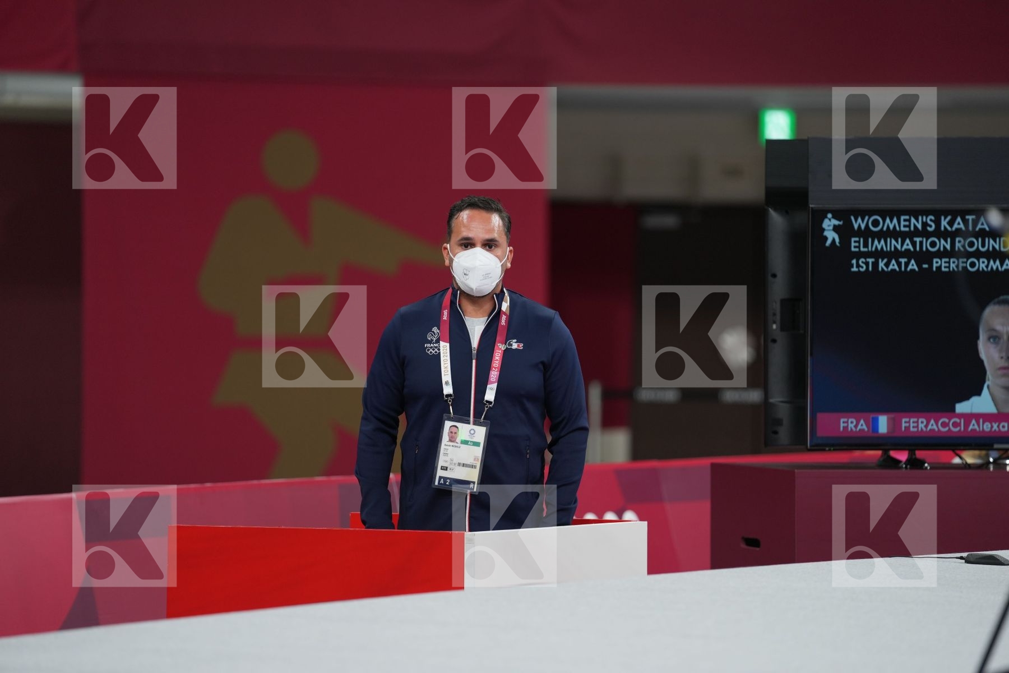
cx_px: 504
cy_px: 336
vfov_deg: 6.9
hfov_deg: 10.3
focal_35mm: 200
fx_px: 5605
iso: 400
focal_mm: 200
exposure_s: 1/500
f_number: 2.8
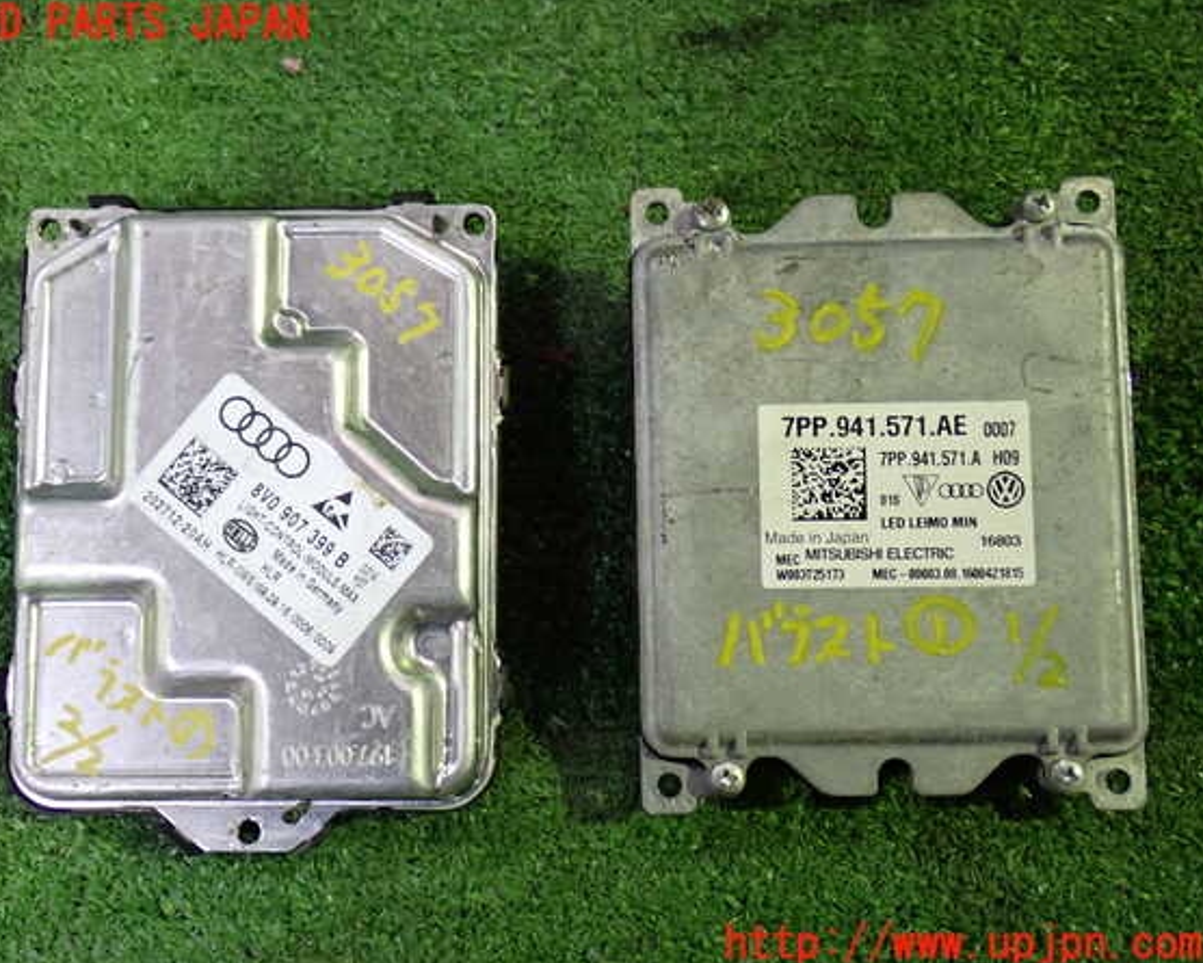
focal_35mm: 40
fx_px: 1424
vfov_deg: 37.3
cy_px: 485
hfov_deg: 45.8
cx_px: 565
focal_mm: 6.83
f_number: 2.7
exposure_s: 1/40
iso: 500
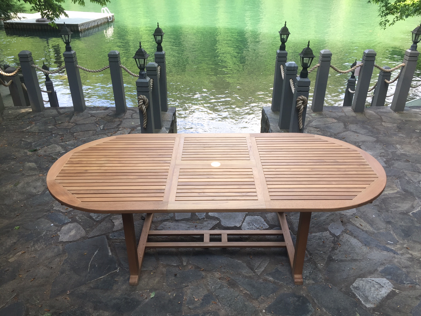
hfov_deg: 61.7
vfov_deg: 48.2
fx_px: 353
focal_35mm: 29
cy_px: 158
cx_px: 210
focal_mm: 4.15
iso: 32
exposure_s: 1/123
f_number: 2.2
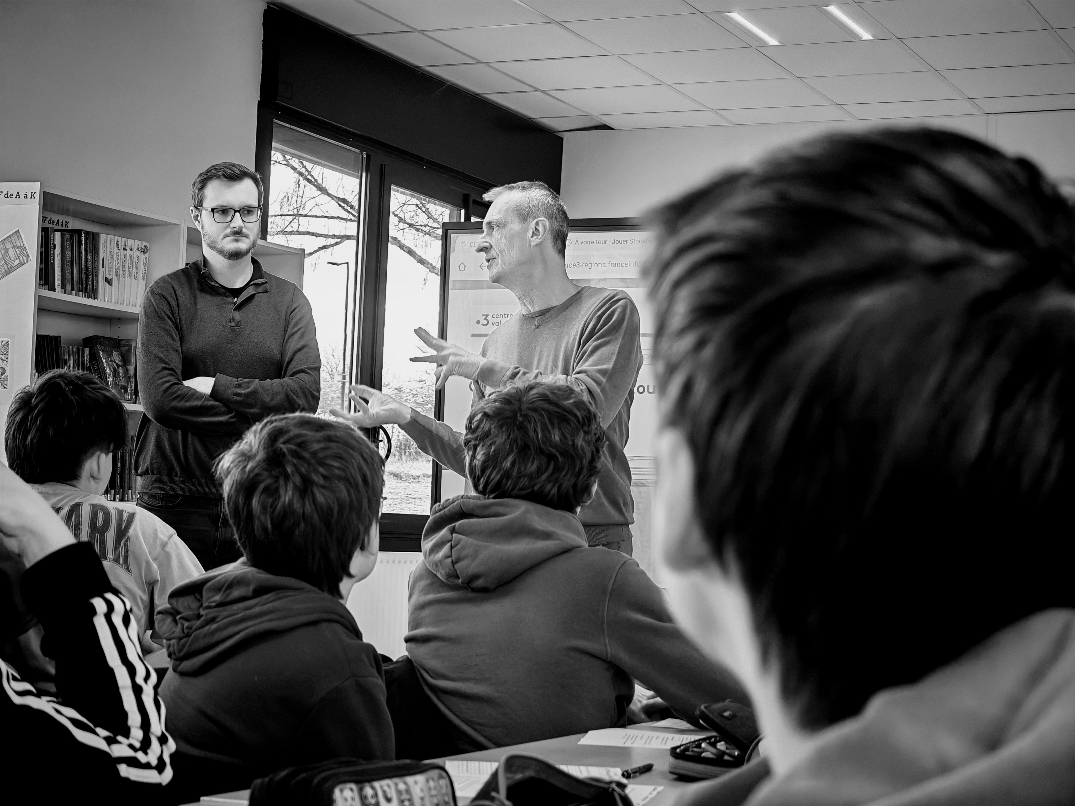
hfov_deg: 27.0
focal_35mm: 72
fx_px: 2236
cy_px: 403
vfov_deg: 20.4
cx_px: 538
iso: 800
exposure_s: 1/100
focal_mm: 15.38
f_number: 2.6
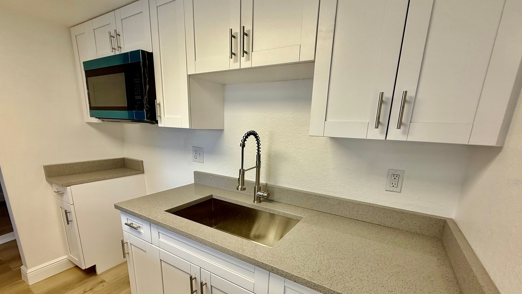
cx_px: 266
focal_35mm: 16
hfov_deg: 99.4
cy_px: 182
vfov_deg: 66.2
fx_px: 221
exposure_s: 1/120
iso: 100
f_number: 2.2
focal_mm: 2.22
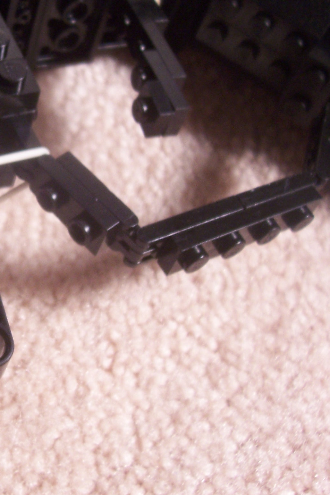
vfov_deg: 33.8
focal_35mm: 59
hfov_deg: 21.6
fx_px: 811
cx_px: -51
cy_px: 198
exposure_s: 1/20
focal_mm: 5.6
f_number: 2.7
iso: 160
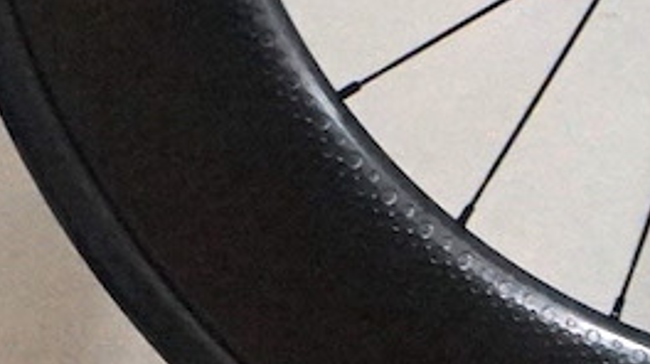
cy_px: -868
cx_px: 2302
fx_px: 9610
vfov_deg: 2.1
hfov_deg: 3.7
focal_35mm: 558
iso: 3200
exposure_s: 1/160
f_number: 5.6
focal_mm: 67
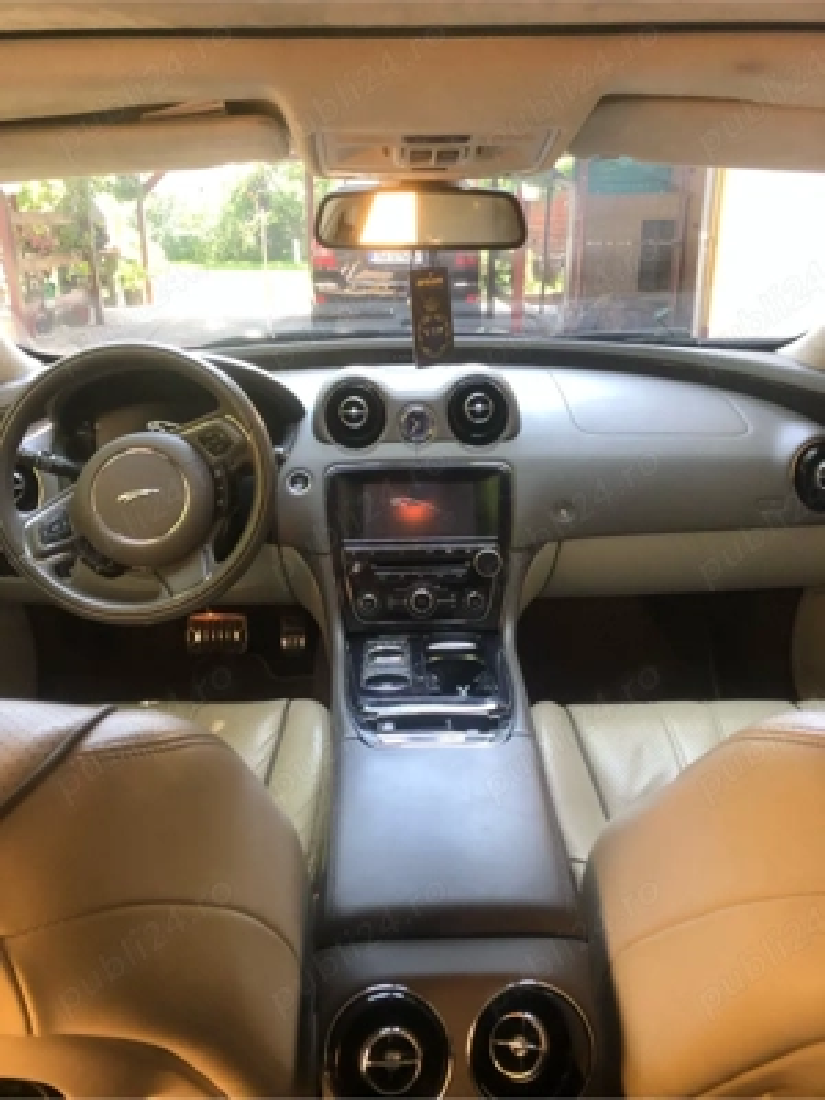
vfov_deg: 63.4
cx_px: 412
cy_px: 550
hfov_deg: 49.7
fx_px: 890
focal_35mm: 28
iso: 20
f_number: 1.8
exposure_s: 1/40
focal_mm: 3.99
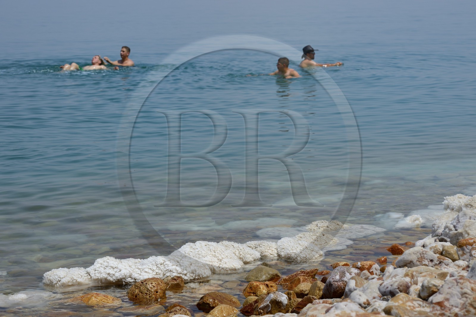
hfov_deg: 17.6
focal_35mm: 116
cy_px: 158
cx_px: 238
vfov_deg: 11.8
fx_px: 1533
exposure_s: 1/400
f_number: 10
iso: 100
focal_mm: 116
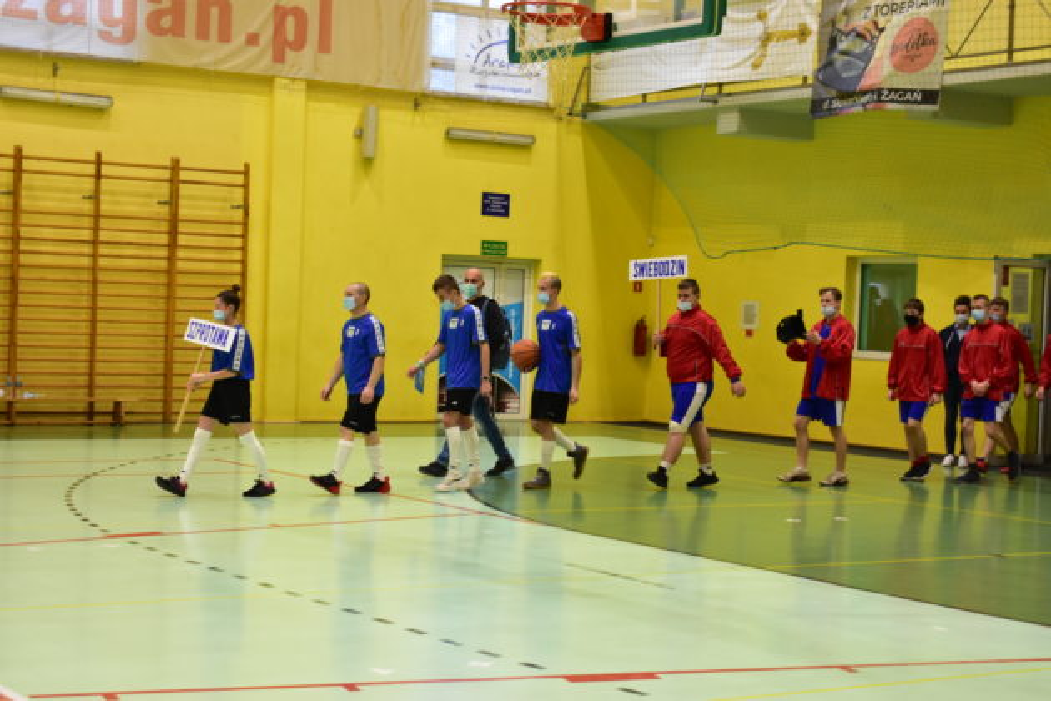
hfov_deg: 29.9
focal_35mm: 68
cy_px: 350
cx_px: 526
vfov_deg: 20.2
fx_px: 1970
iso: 2000
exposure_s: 1/80
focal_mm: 45
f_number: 5
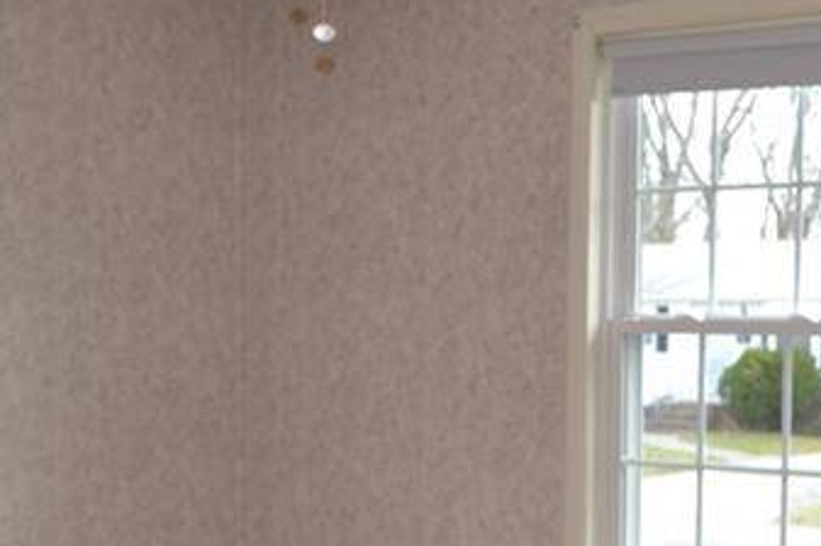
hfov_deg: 26.2
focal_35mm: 78
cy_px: 578
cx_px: 448
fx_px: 1766
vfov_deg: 17.1
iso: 200
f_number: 4
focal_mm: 17
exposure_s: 1/125
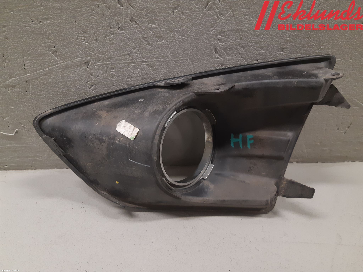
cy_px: 136
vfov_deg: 53.1
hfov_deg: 67.3
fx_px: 273
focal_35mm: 26
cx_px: 182
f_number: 1.7
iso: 125
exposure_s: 1/50
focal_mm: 3.93
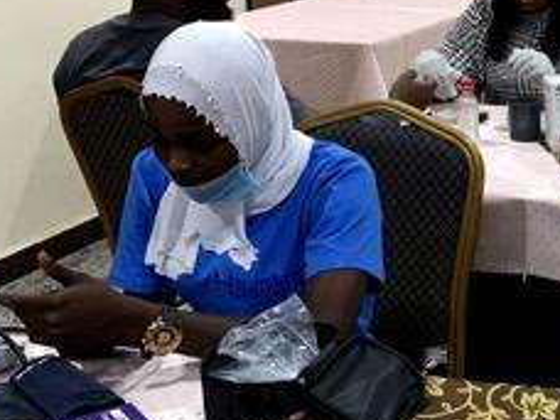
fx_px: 1181
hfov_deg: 24.2
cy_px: 160
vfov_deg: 20.1
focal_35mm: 73
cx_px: 673
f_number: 1.8
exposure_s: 1/50
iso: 320
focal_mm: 4.25
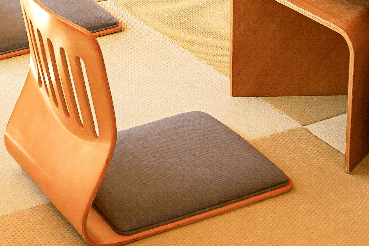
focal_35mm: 108
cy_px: -33
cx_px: 262
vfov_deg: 12.4
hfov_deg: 18.8
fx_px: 1107
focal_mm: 24
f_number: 4.5
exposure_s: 1/160
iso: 160
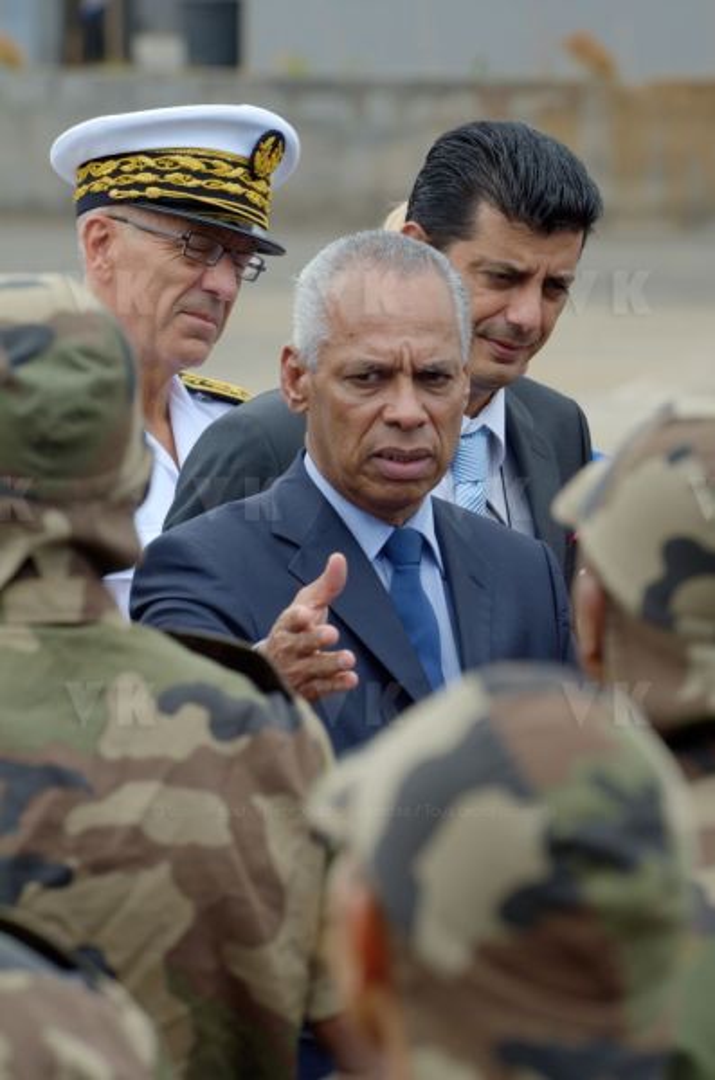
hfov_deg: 4.6
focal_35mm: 300
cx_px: 358
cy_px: 540
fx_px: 8984
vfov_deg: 6.9
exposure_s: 1/400
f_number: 8
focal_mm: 200
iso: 200
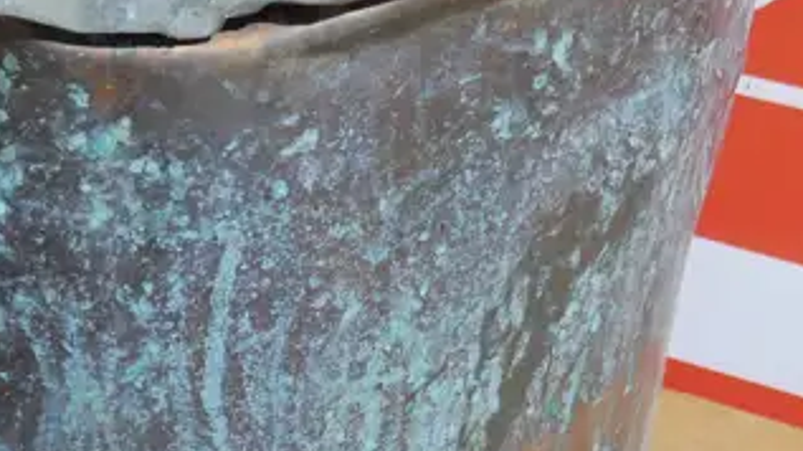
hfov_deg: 15.8
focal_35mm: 134
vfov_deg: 9.0
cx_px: 76
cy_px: 232
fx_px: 2852
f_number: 4.1
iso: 800
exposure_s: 1/60
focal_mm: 19
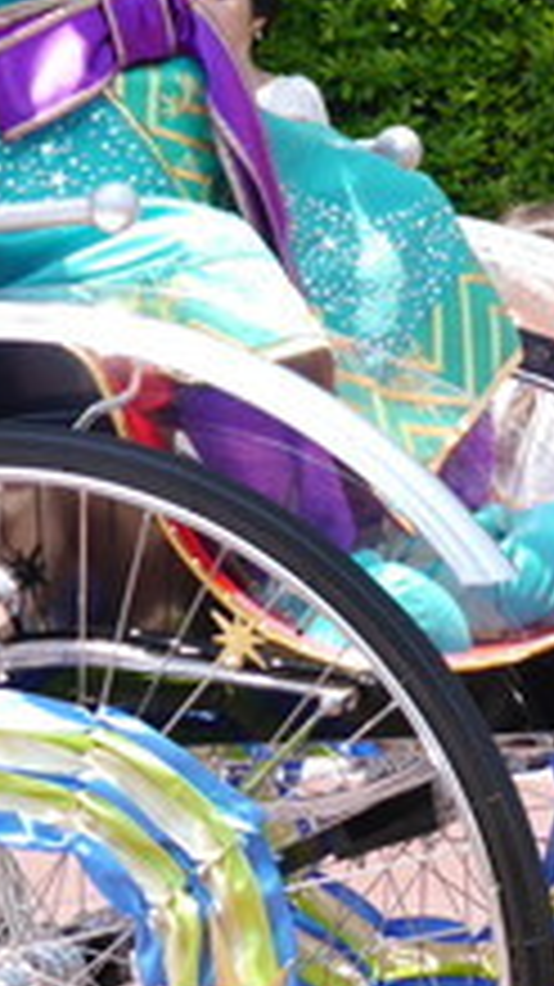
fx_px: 7478
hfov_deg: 4.2
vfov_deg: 7.5
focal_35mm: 286
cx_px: 135
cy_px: 149
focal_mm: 45
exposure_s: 1/200
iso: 160
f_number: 5
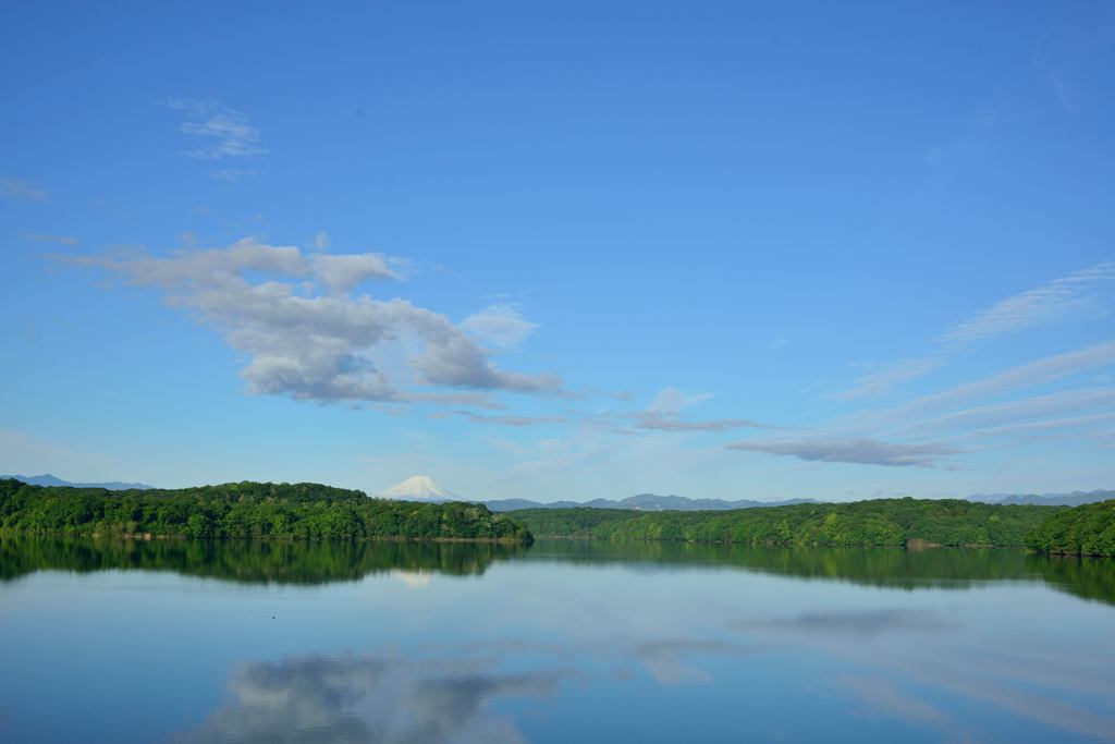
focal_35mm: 40
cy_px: 372
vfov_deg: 33.4
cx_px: 558
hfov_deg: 48.5
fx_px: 1239
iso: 100
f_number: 9
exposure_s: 1/320
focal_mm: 40
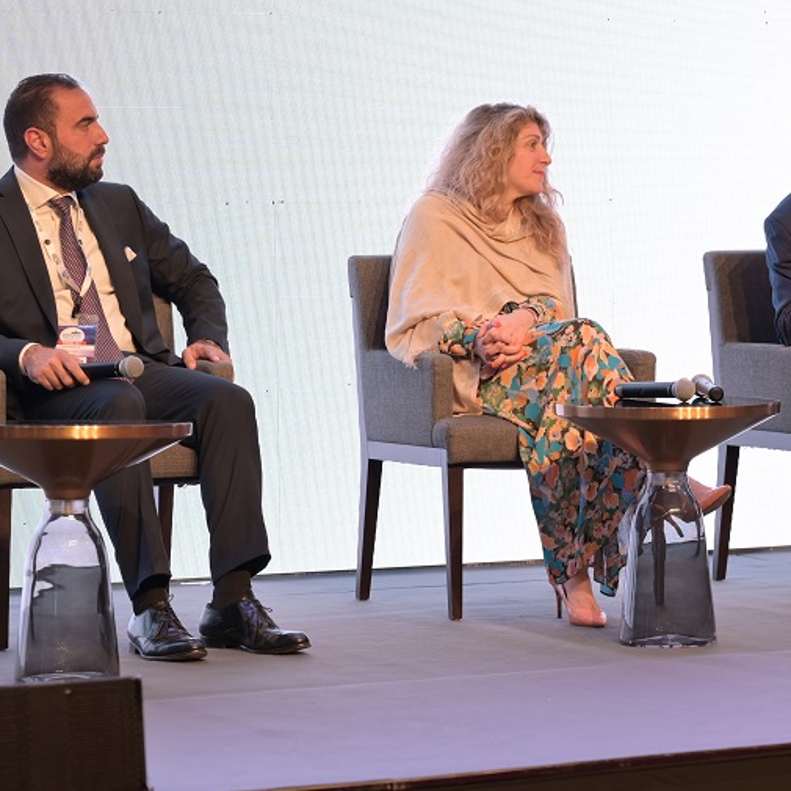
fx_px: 3697
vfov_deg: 12.2
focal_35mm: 143
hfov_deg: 12.2
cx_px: 609
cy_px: 312
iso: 320
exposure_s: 1/160
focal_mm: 85
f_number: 3.5
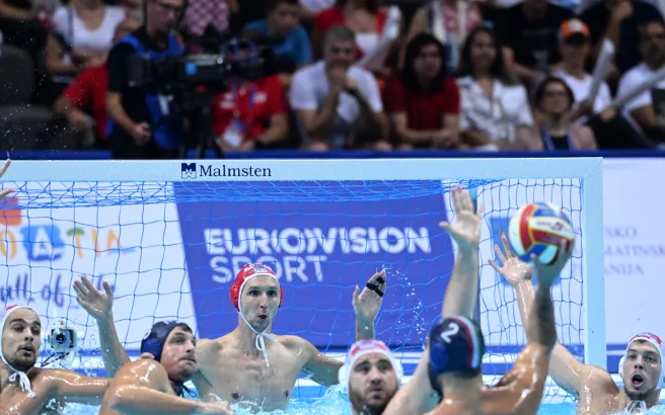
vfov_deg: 2.8
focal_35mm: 472
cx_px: 306
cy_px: 233
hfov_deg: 4.5
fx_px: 8554
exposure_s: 1/2500
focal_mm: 400
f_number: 4
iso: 4000
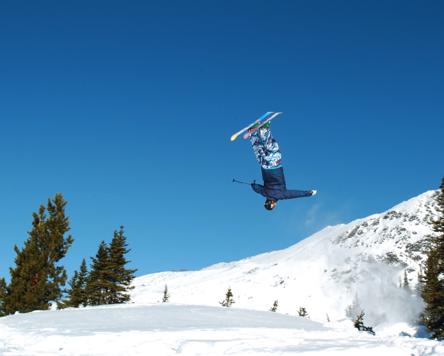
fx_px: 539
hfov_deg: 44.8
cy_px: 177
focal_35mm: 41
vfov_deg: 36.5
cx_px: 218
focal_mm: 24
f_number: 11
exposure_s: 1/400
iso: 200
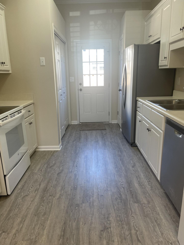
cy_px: 122
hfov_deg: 53.1
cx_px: 92
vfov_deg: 67.3
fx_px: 184
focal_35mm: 26
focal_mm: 4.2
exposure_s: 1/120
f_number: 1.6
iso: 64
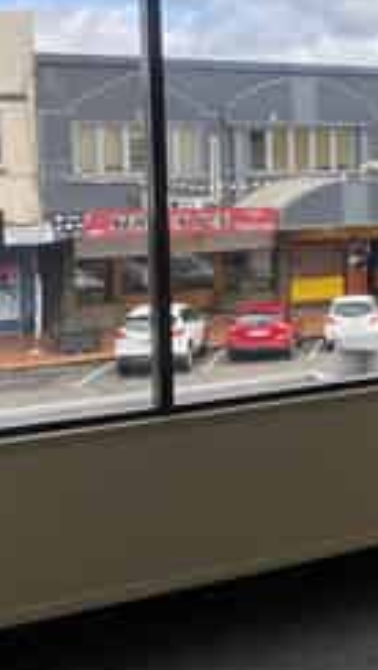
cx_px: 407
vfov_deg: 36.3
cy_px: 231
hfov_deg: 20.2
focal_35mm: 57
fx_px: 1015
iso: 32
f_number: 1.8
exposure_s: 1/197
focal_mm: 4.25
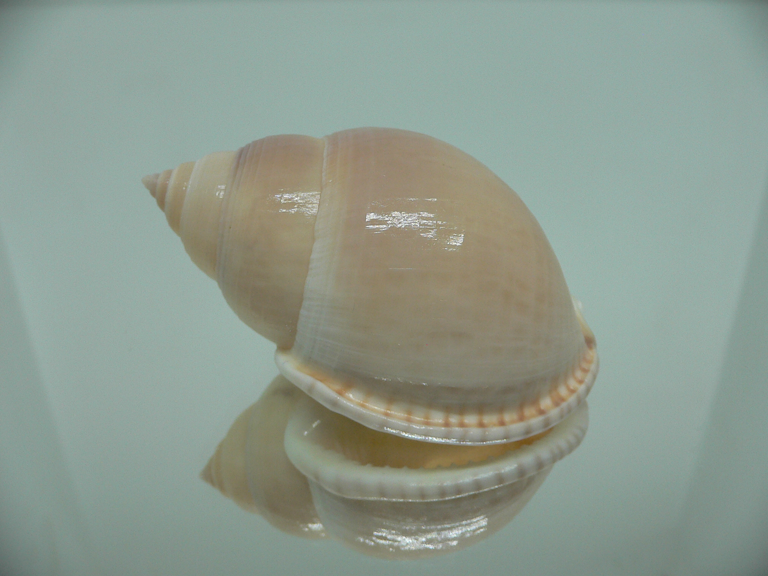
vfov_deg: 40.7
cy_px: 288
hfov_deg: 52.6
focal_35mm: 35
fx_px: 777
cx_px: 384
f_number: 2.8
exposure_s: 1/60
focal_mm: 4.6
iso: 100
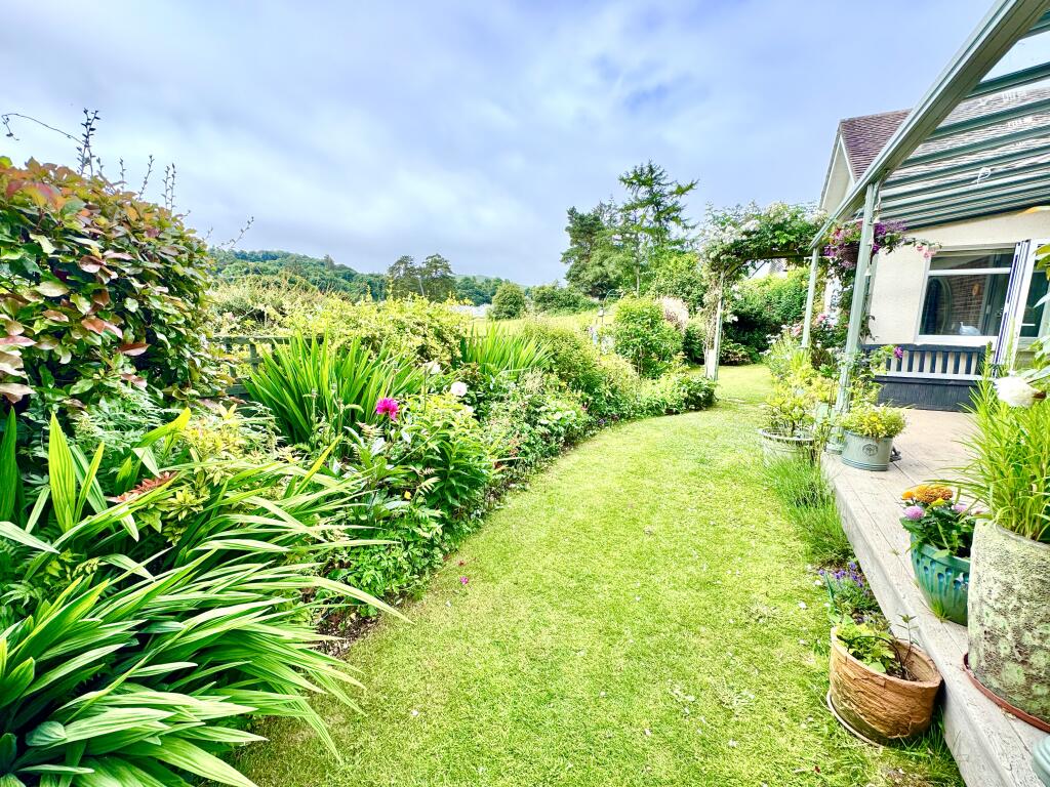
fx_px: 425
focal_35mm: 14
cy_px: 394
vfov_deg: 85.7
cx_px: 525
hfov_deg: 102.1
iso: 50
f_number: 2.2
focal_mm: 2.22
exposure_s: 1/573
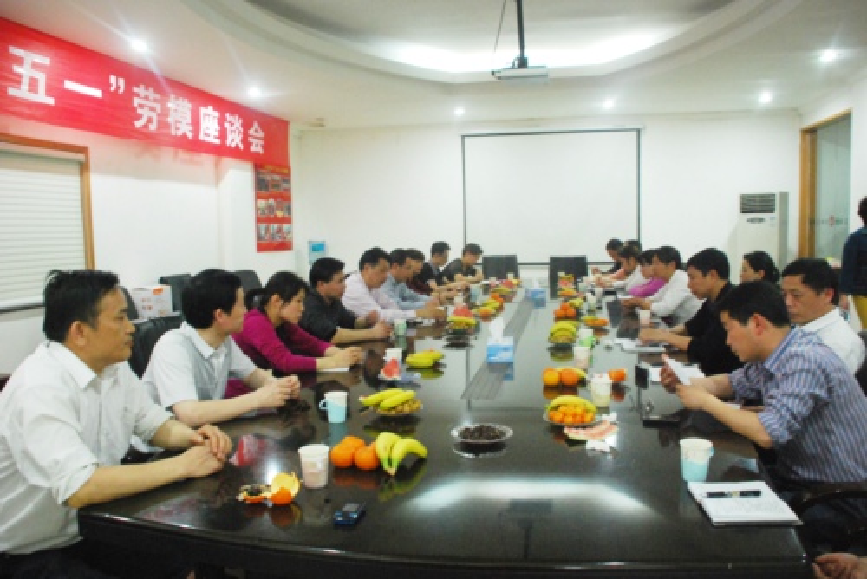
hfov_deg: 61.9
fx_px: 723
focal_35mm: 30
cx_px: 434
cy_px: 290
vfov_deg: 43.7
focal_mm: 20
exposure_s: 1/15
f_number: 3.8
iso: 1600
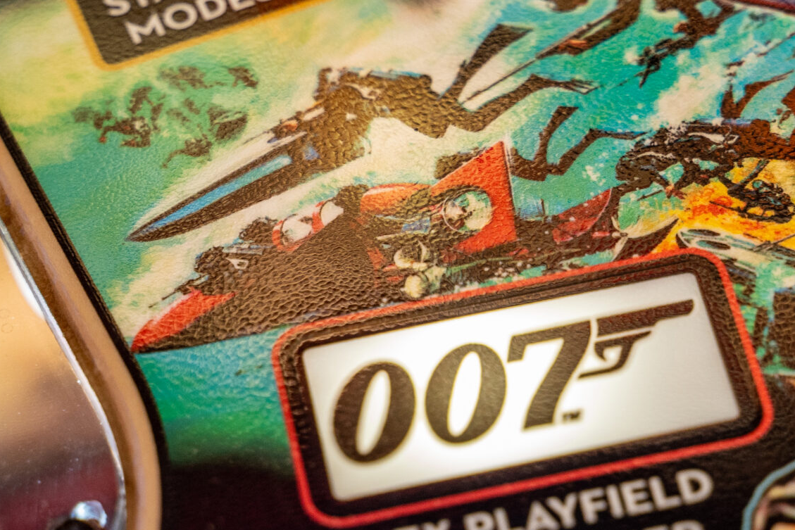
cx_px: 430
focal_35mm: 170
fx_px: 3754
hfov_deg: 12.1
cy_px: 145
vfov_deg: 8.1
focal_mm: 75
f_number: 4
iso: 1000
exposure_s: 1/50
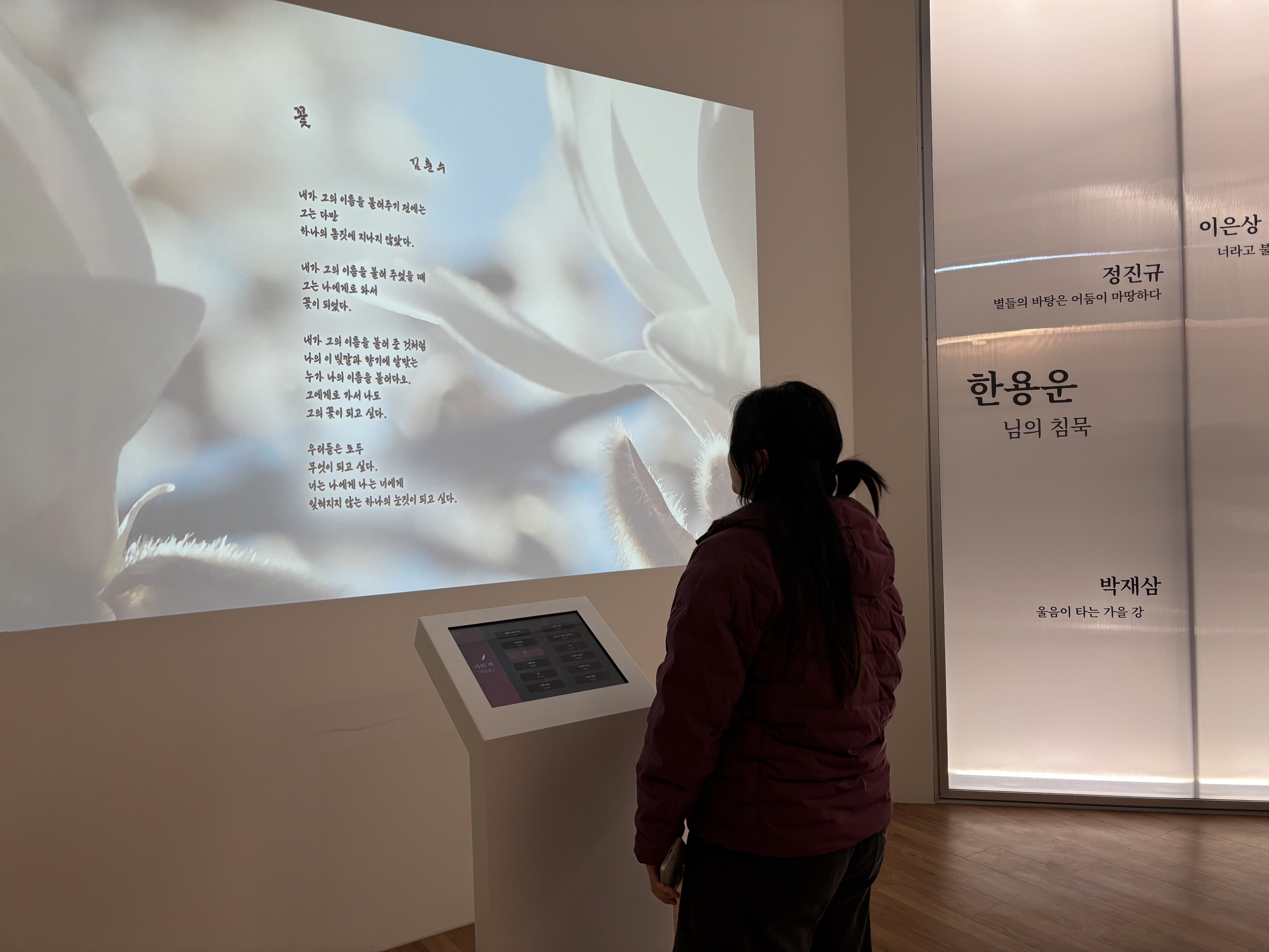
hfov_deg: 67.3
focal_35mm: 26
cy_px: 476
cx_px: 634
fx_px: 953
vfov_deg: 53.1
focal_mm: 5.96
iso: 80
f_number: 1.6
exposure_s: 1/120
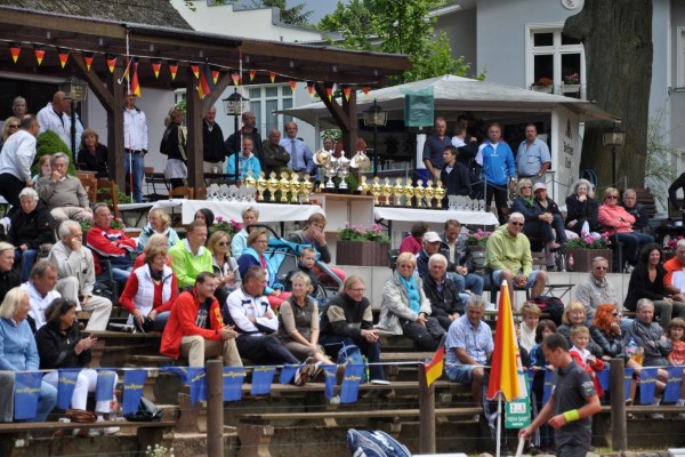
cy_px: 228
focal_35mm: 138
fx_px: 2626
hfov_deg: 14.9
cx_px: 342
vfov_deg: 9.9
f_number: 7.1
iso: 200
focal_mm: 92
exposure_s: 1/200
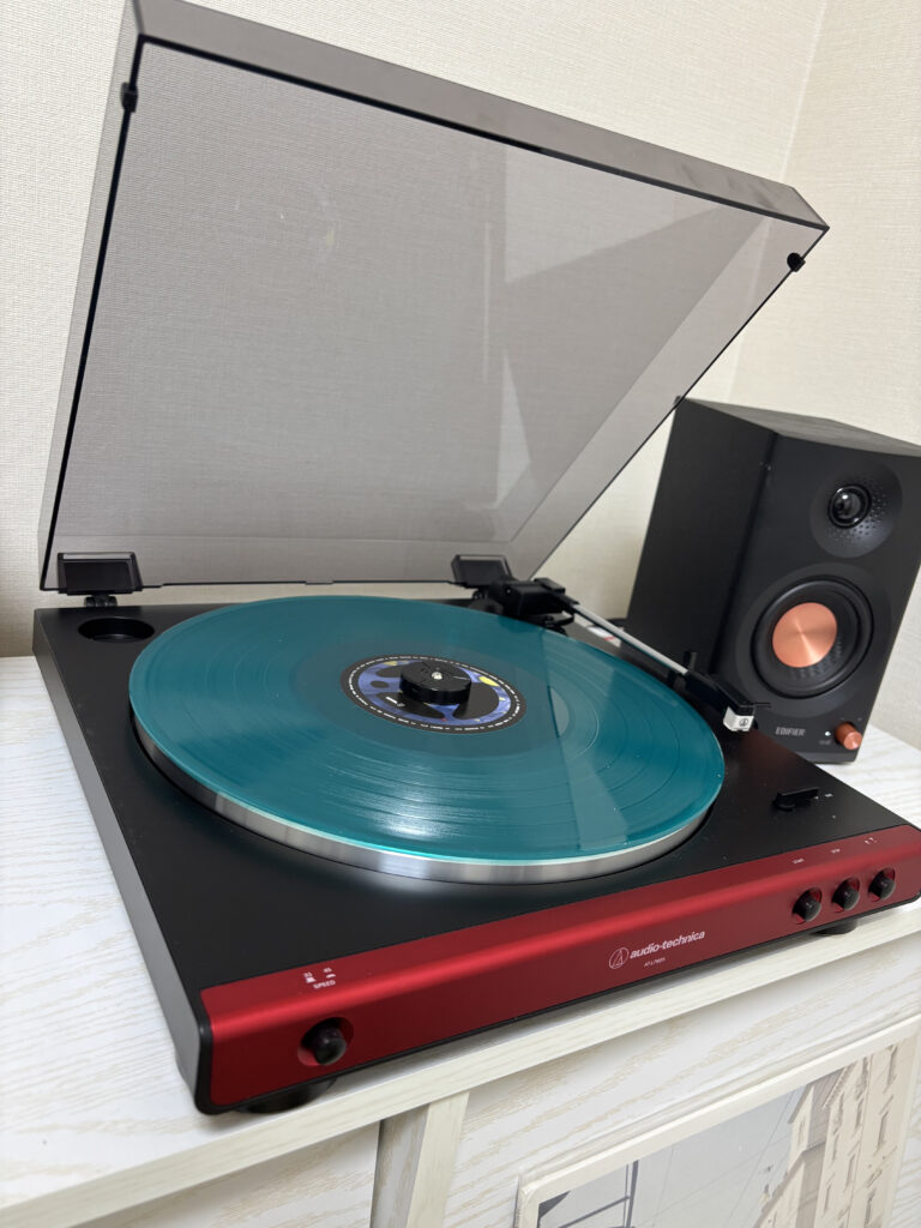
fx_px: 922
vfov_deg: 67.3
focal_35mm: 26
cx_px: 460
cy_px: 614
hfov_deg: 53.1
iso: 160
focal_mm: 5.96
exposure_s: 1/60
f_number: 1.6
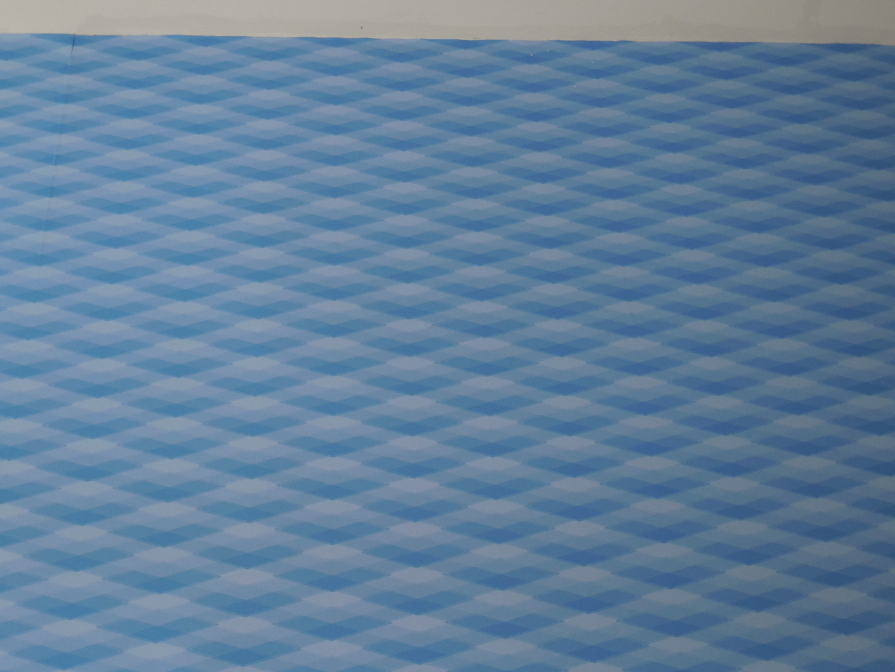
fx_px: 1577
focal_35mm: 61
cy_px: 336
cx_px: 448
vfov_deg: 24.0
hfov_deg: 31.7
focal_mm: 11
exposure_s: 1/30
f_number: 4.5
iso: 200
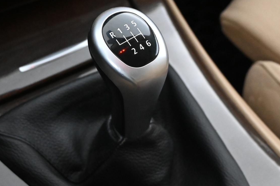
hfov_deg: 31.5
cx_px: 127
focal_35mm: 64
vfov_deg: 21.3
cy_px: 86
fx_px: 496
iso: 6400
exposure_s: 1/25
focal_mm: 29
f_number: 4.8
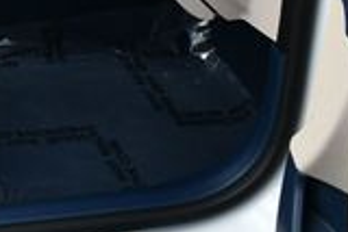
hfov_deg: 13.0
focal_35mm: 144
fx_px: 1393
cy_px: -145
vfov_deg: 9.2
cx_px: -268
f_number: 5.6
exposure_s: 1/250
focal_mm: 18
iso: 200
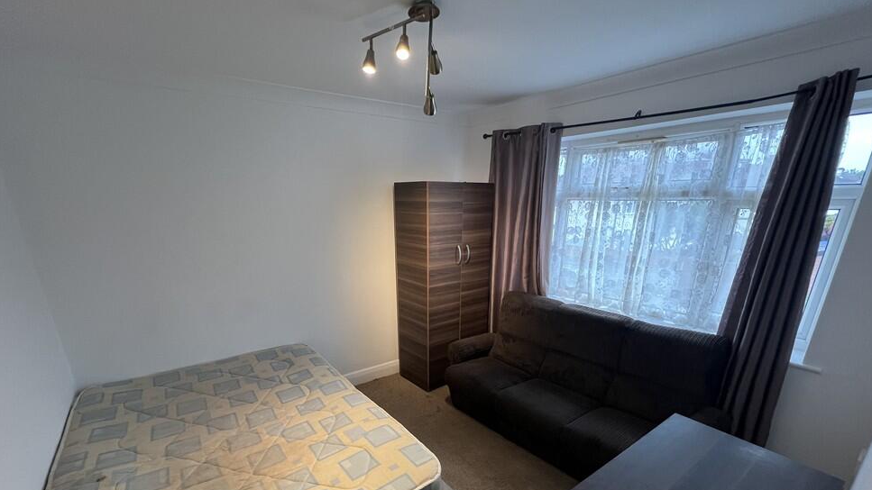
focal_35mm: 15
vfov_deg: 68.4
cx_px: 430
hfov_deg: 103.0
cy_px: 331
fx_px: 347
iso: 250
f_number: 1.8
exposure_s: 1/72
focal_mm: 1.57
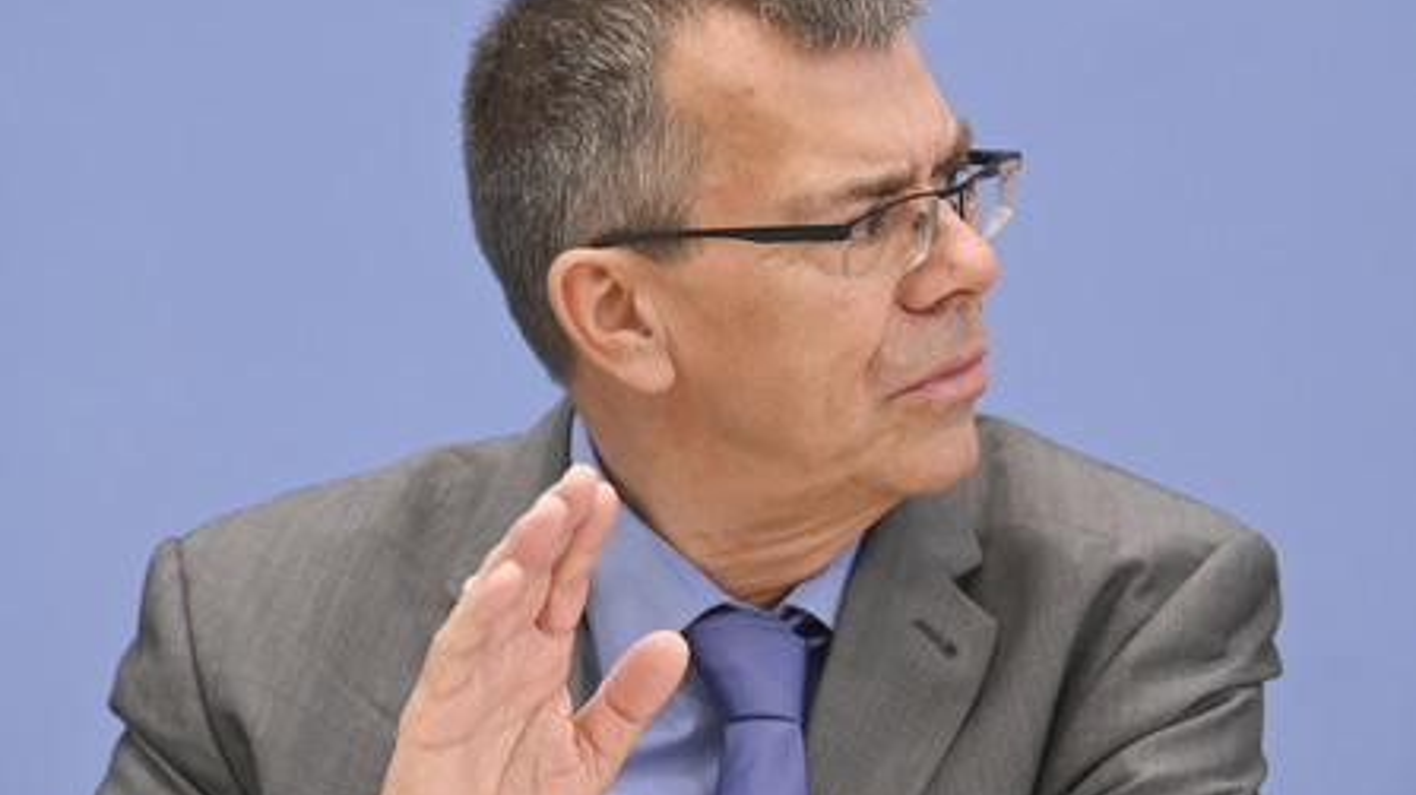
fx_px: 6343
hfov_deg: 12.7
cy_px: 345
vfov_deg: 7.2
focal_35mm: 169
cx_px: 708
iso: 2500
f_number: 5
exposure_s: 1/500
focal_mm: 160
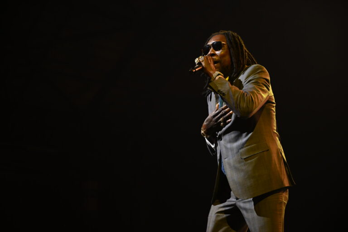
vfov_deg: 19.5
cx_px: 174
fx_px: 677
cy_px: 116
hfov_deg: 28.8
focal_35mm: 70
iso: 1000
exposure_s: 1/200
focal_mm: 70
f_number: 4
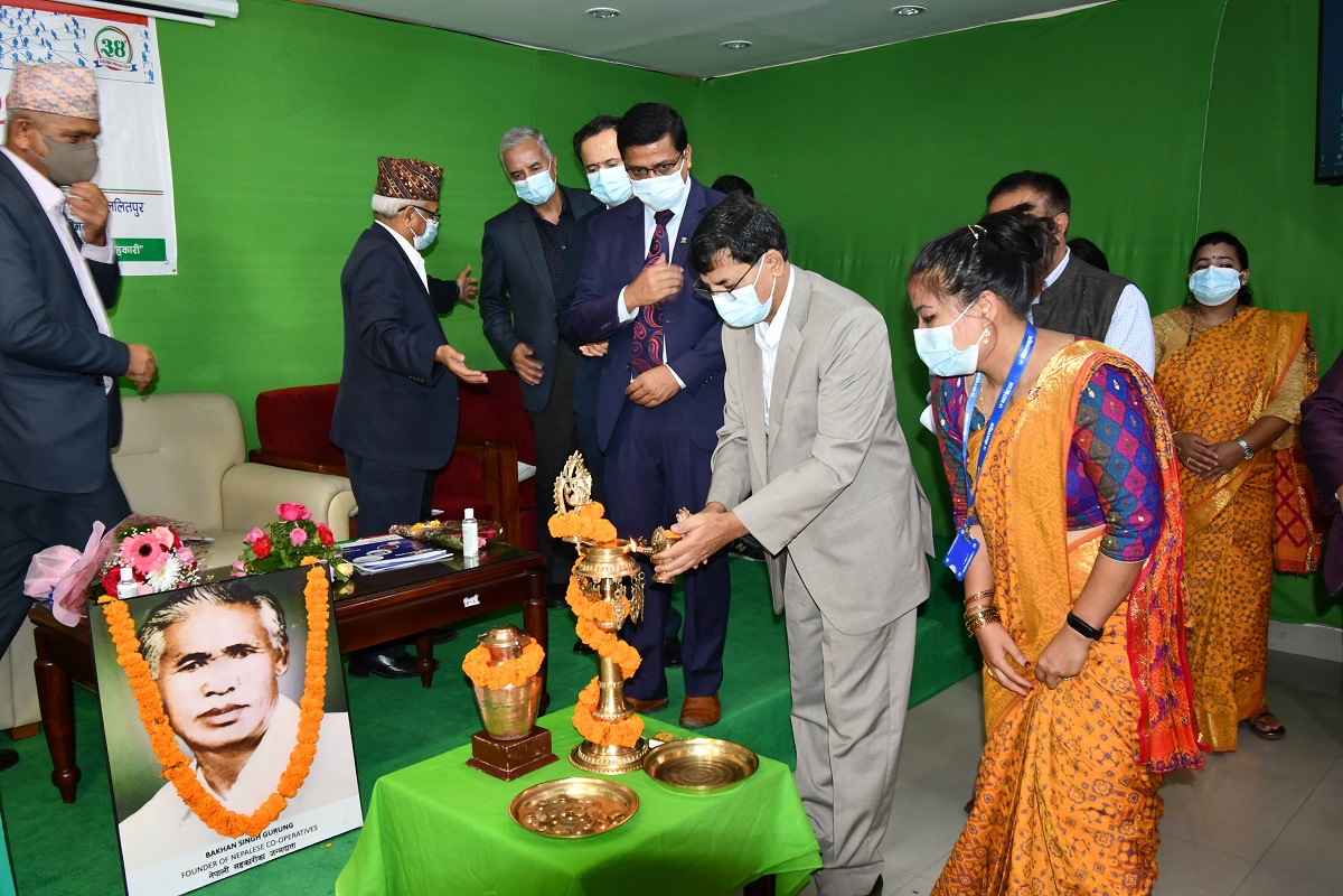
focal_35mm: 30
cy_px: 448
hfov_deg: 61.9
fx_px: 1119
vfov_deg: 43.6
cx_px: 672
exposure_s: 1/60
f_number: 5.6
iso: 720
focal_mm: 20
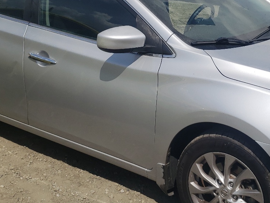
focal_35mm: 56
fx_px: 437
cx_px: 190
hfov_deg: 33.9
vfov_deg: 25.9
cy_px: 67
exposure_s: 1/5000
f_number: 1.5
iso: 50
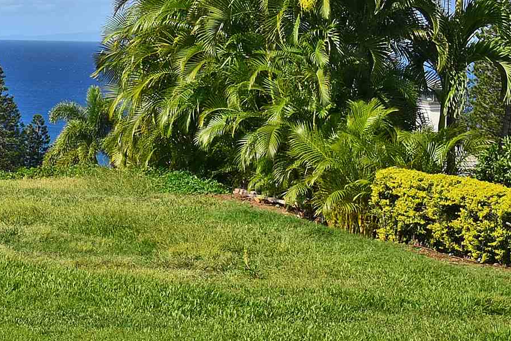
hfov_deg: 14.0
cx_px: -284
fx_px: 1931
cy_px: 107
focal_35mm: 136
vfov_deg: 10.1
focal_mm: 40
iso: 100
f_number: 13
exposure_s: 1/200
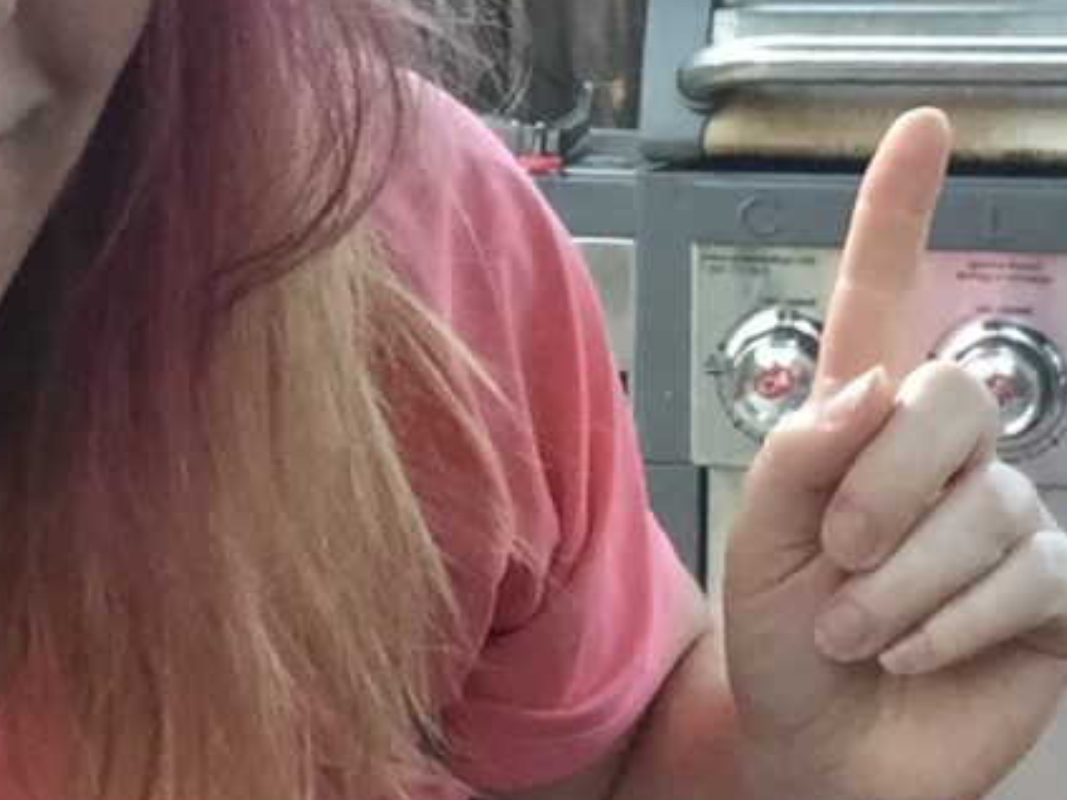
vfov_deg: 19.6
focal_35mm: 75
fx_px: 2311
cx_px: 653
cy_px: 310
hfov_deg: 25.9
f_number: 2.2
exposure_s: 1/30
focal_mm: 2.65
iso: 200
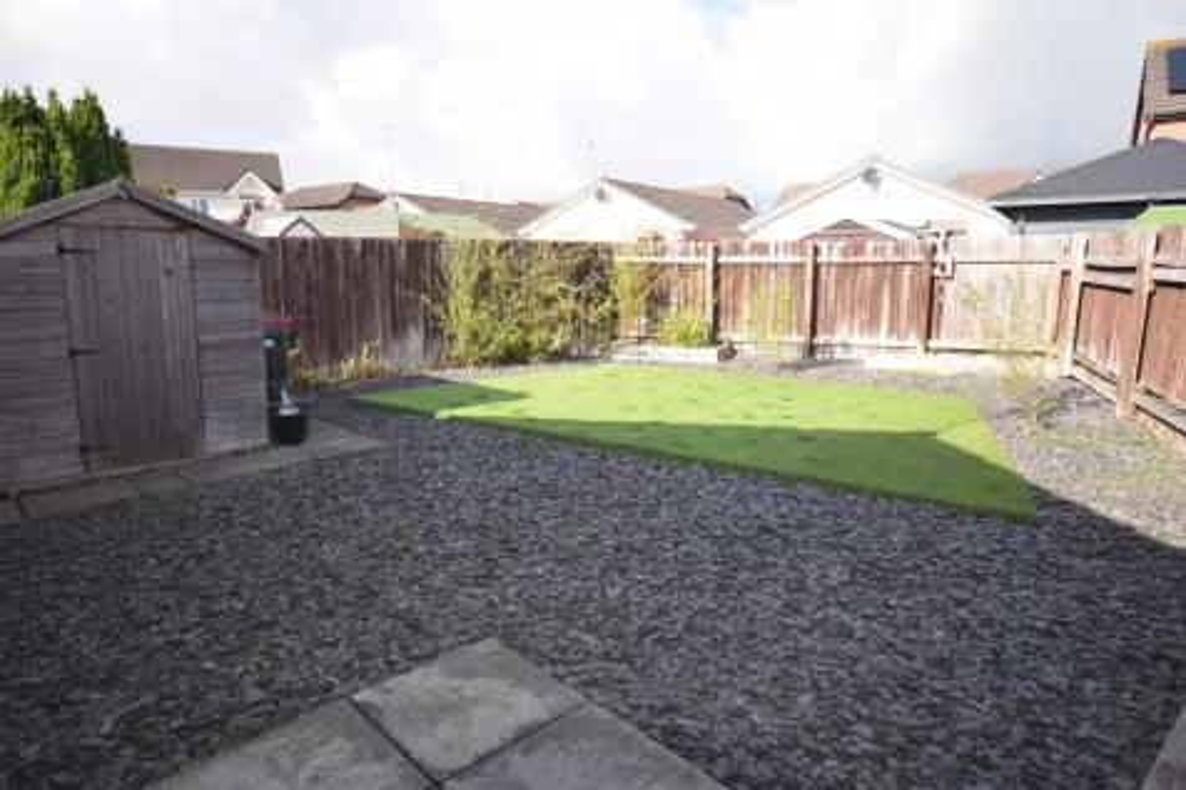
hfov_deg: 77.3
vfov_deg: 56.1
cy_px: 395
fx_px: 741
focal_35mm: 22
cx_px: 593
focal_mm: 15
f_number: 6.3
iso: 100
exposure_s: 1/160
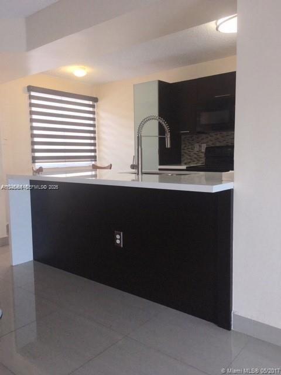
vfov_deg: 61.7
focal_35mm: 29
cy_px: 188
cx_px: 140
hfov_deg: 48.2
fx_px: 314
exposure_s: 1/81
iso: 25
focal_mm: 4.15
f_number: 2.2
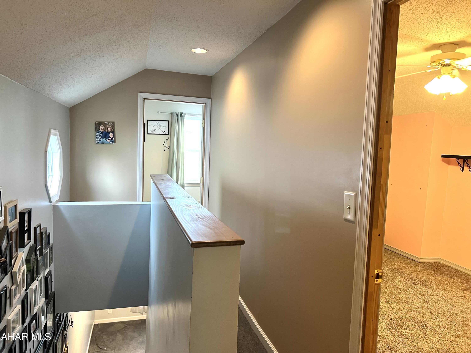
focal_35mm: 26
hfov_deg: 67.3
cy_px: 176
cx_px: 236
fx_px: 354
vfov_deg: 53.1
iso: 400
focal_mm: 5.7
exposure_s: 1/60
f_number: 1.5
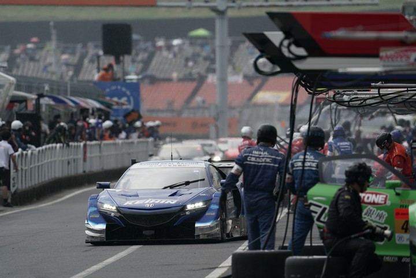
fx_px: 6933
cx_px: 208
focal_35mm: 600
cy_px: 139
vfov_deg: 2.3
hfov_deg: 3.4
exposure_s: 1/500
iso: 200
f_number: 8
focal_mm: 600
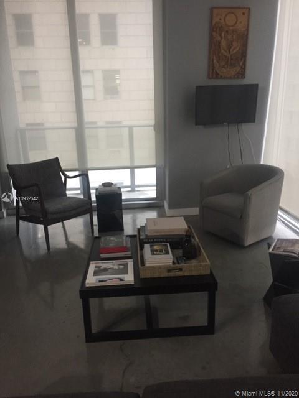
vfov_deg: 61.7
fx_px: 334
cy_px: 199
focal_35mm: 29
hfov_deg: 48.2
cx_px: 150
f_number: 2.2
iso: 160
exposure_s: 1/30
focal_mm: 4.15
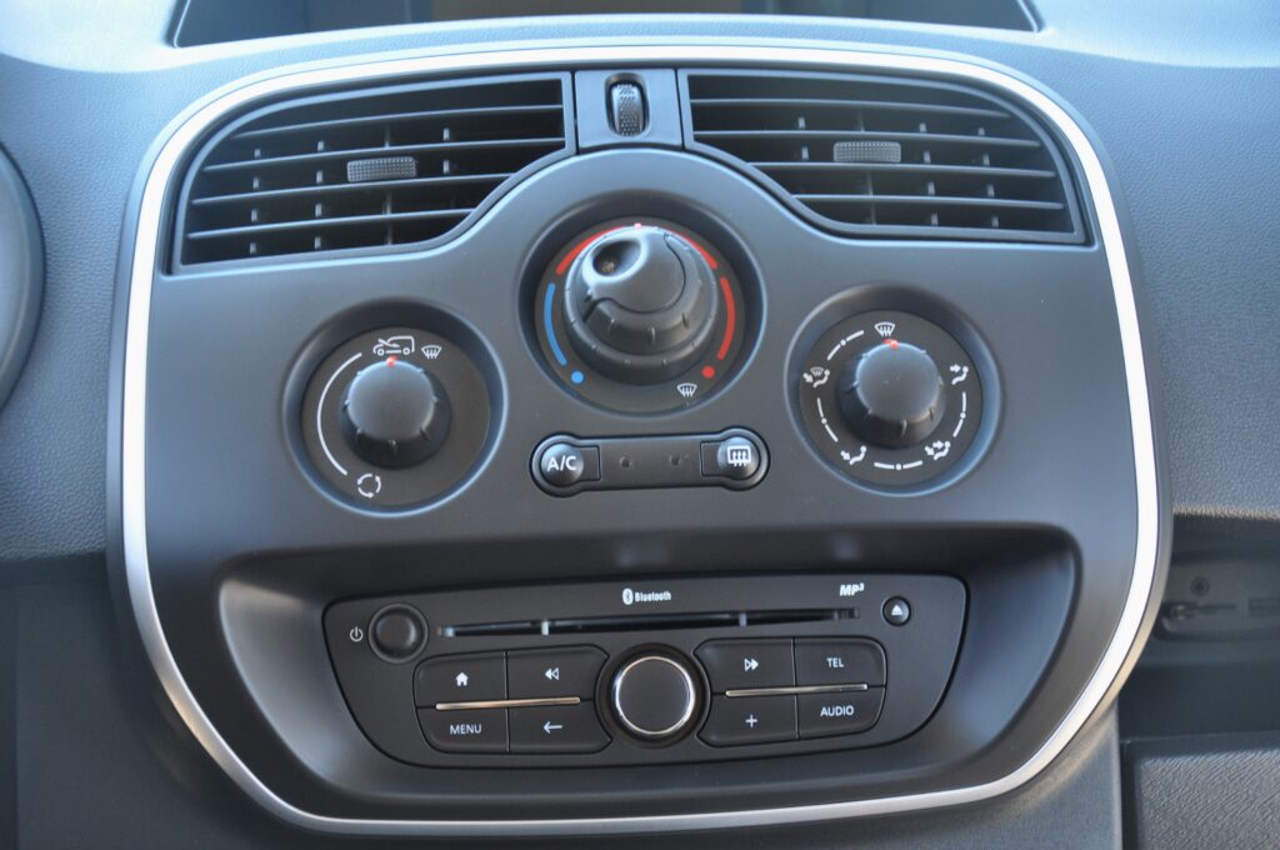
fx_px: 1704
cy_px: 425
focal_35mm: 48
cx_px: 640
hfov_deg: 41.2
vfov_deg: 28.0
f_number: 4.2
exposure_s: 1/25
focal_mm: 32
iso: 500
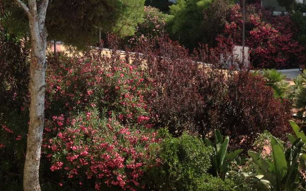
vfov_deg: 17.0
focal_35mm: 75
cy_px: -2
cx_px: 107
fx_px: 625
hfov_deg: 27.4
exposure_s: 1/1080
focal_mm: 4.28
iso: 50
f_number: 2.4
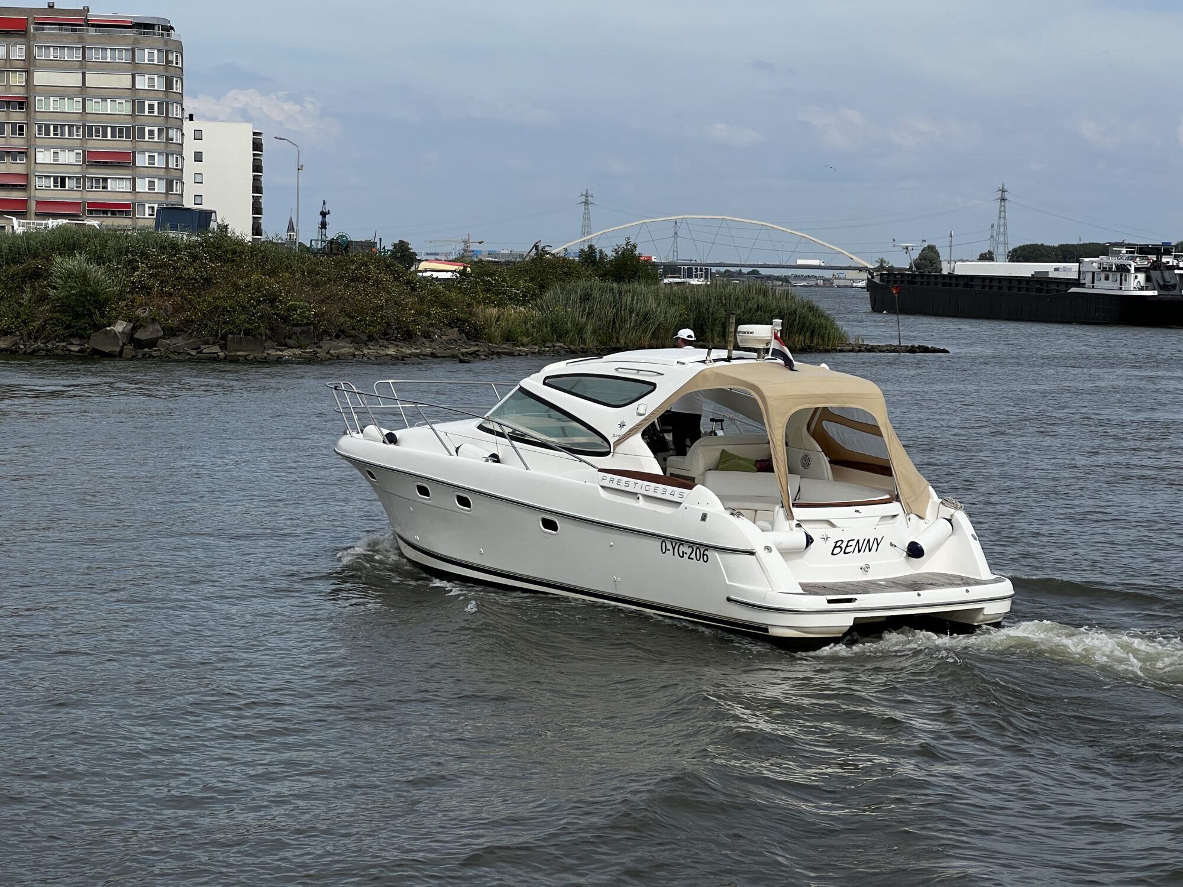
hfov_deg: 25.3
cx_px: 592
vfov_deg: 19.1
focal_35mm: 77
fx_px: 2631
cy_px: 444
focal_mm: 9
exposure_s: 1/1033
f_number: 2.8
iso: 32
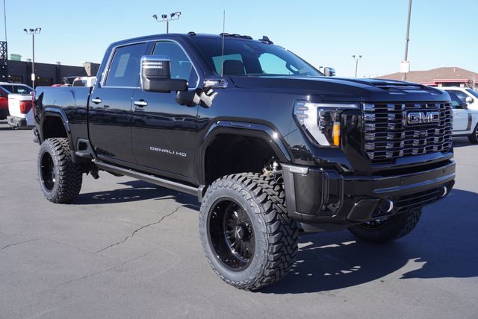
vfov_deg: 38.4
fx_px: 458
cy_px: 160
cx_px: 239
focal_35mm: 34
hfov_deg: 55.1
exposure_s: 1/160
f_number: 6.3
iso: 100
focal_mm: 23
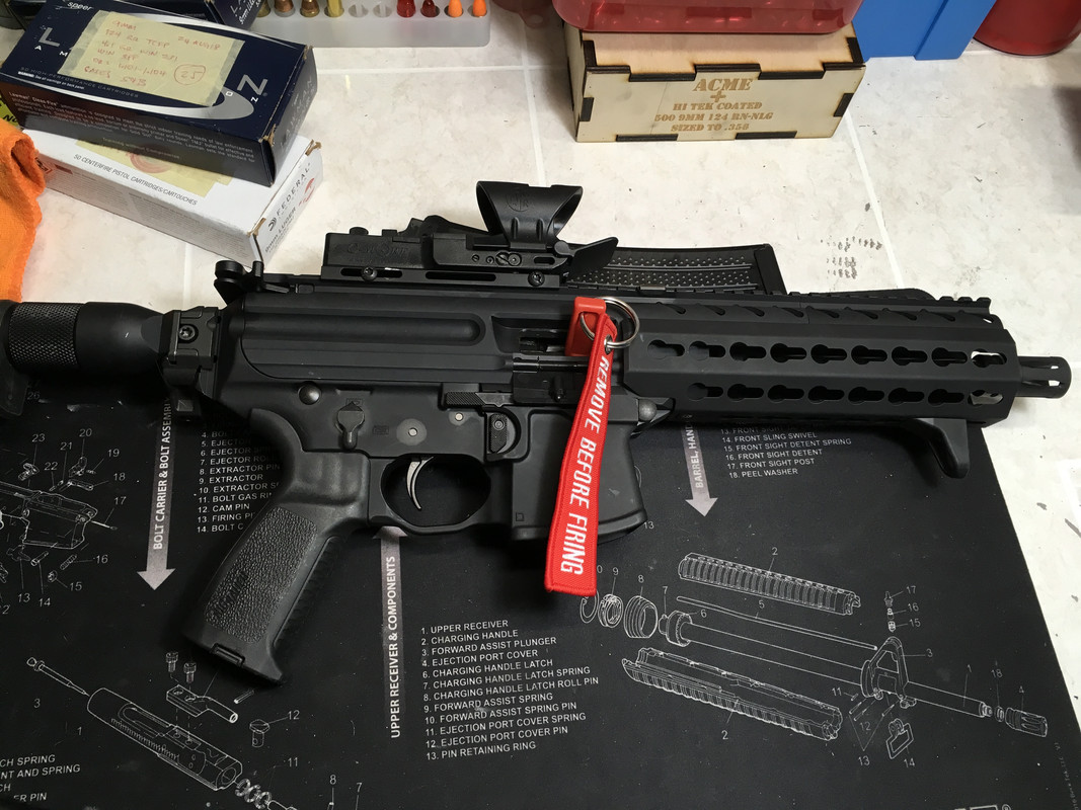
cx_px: 540
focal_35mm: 29
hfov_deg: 61.7
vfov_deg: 48.2
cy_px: 405
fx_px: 906
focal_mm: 4.15
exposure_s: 1/40
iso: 32
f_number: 2.2
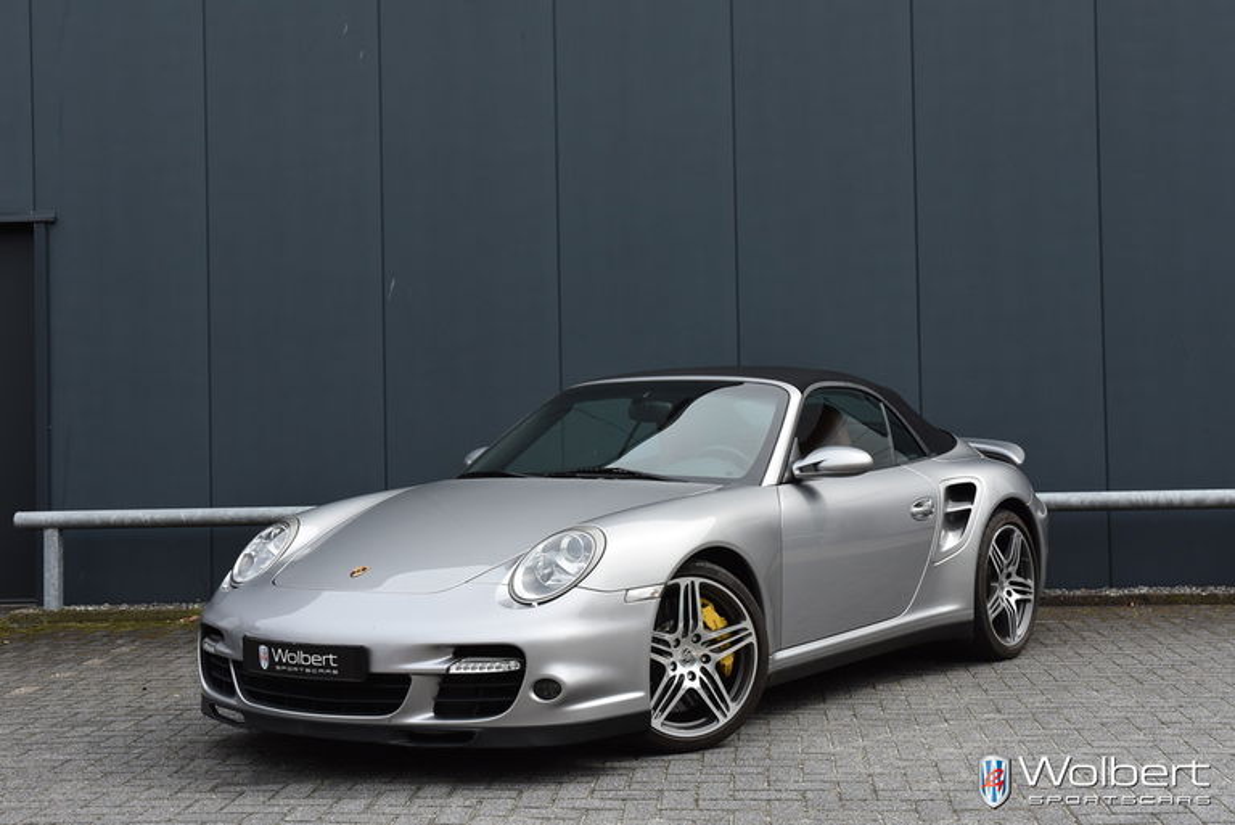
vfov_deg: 25.8
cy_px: 412
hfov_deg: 37.8
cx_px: 618
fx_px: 1802
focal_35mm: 52
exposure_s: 1/500
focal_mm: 35
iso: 320
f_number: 8
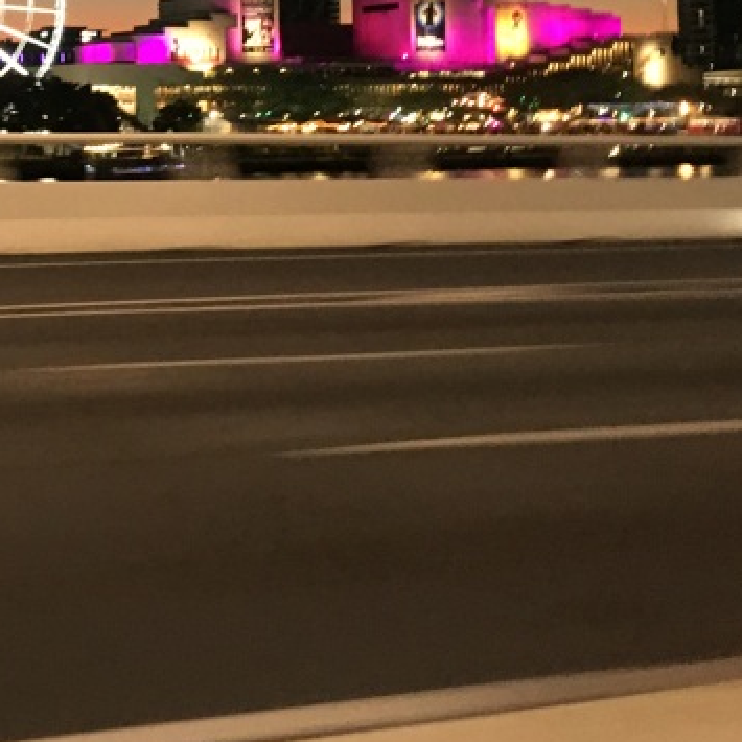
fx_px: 1795
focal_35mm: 74
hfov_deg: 22.4
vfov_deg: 22.5
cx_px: -19
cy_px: 17
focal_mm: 4.15
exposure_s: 1/17
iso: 400
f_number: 2.2
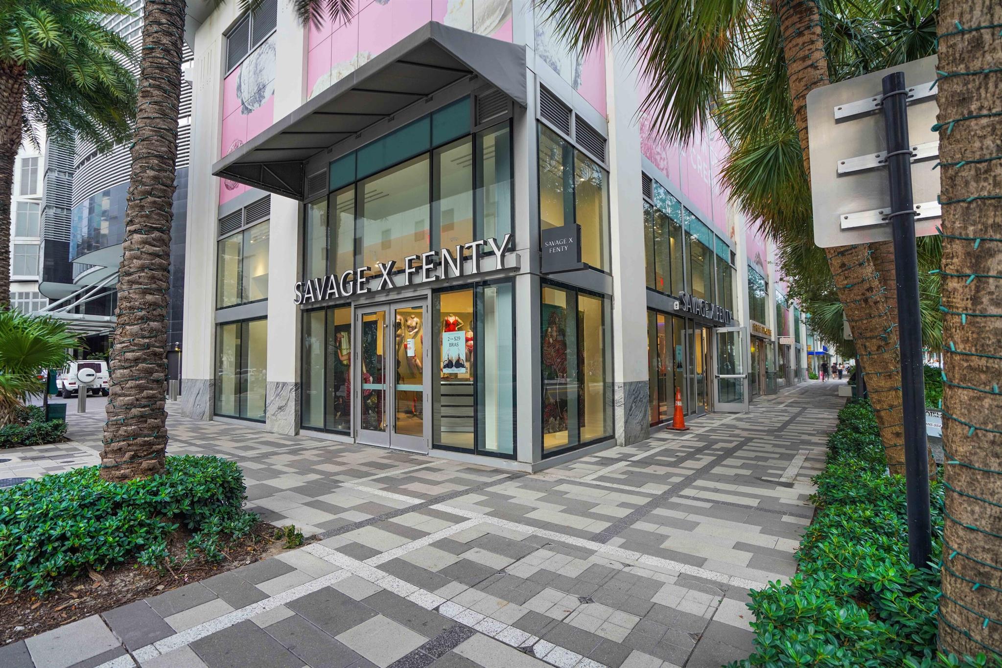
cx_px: 501
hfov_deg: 96.7
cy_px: 334
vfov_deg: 73.8
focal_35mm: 16
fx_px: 445
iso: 320
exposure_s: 1/250
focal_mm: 16
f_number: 4
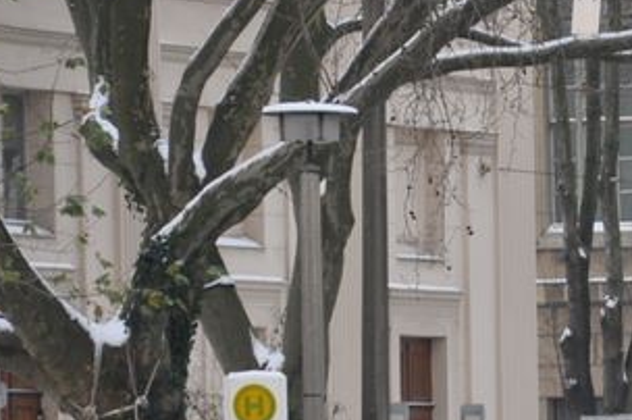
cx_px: 936
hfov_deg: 3.9
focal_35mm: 530
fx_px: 9289
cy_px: 514
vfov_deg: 2.6
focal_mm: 105
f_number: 5.6
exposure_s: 1/125
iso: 360
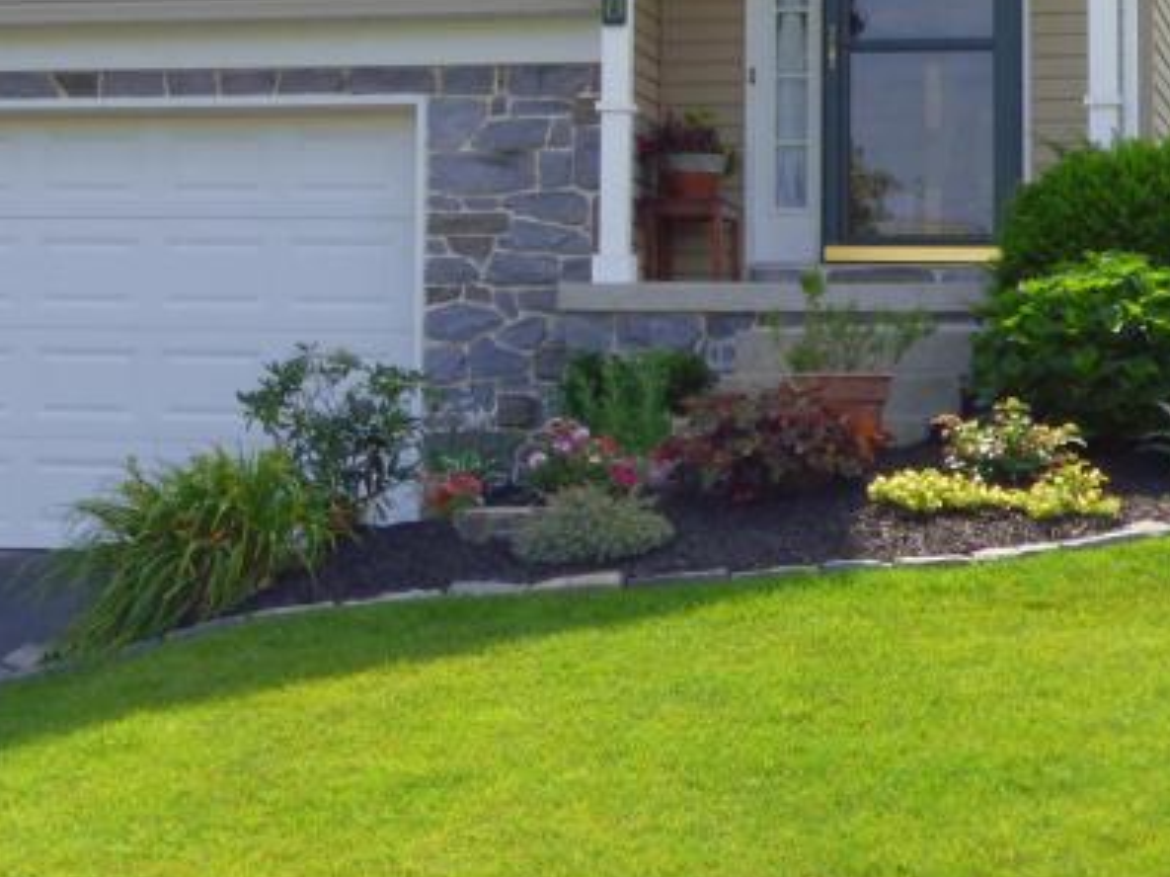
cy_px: 56
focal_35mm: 114
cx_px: 210
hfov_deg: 17.1
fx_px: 3852
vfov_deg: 12.9
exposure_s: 1/400
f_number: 3.7
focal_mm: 7.79
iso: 100
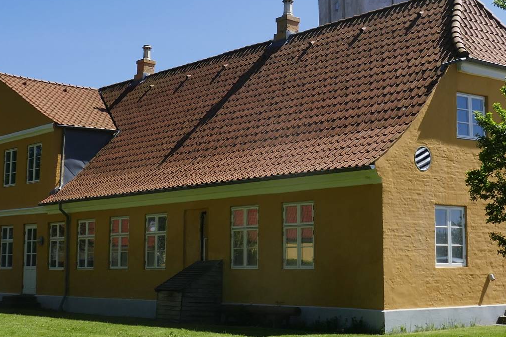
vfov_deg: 21.5
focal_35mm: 63
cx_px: 297
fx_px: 885
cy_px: 107
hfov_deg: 31.8
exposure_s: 1/400
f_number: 7.1
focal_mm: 9.1
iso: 125
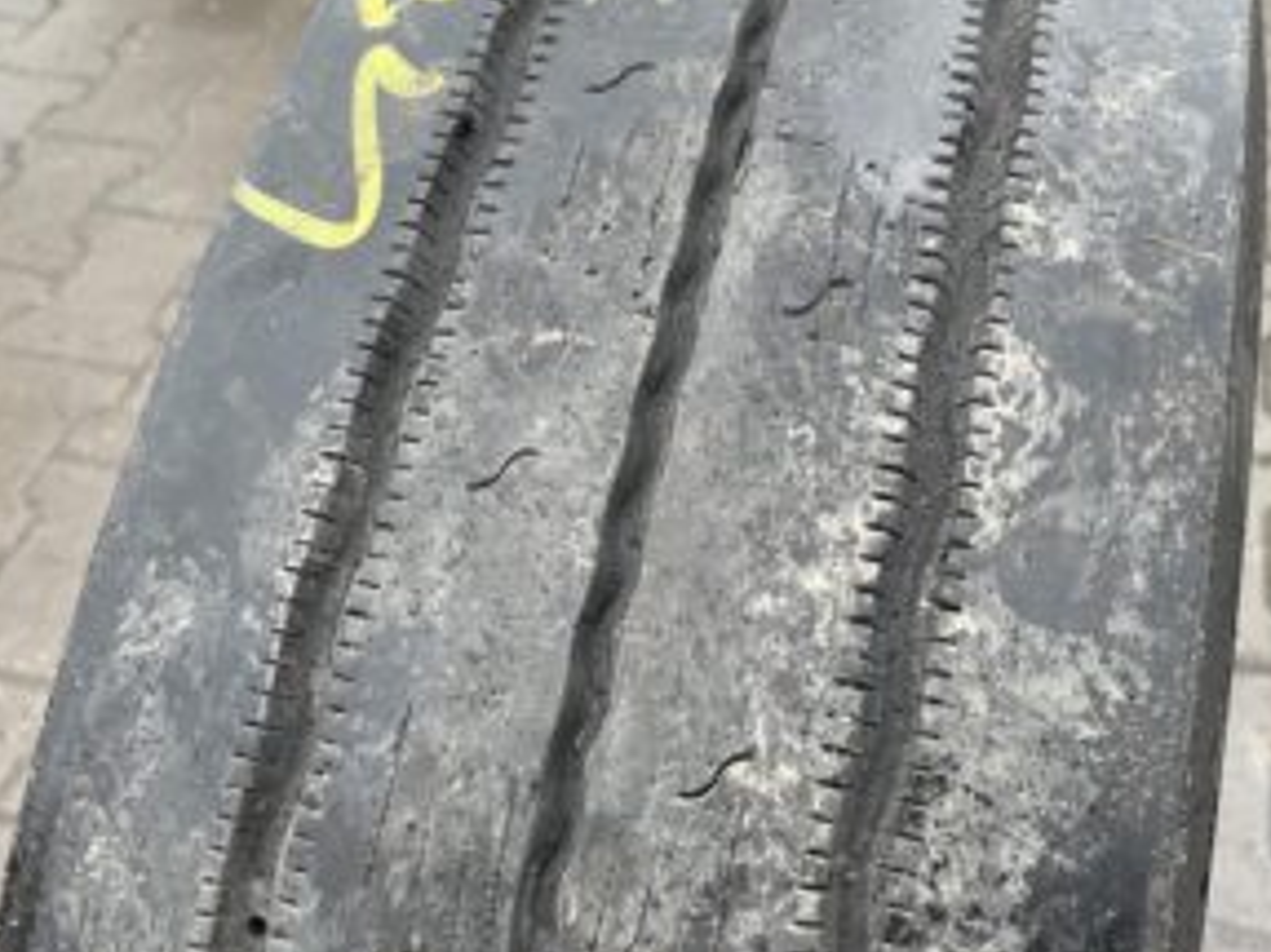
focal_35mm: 39
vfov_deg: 36.4
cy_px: 312
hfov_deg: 47.8
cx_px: 686
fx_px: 1431
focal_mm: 4.2
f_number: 1.6
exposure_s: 1/121
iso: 80
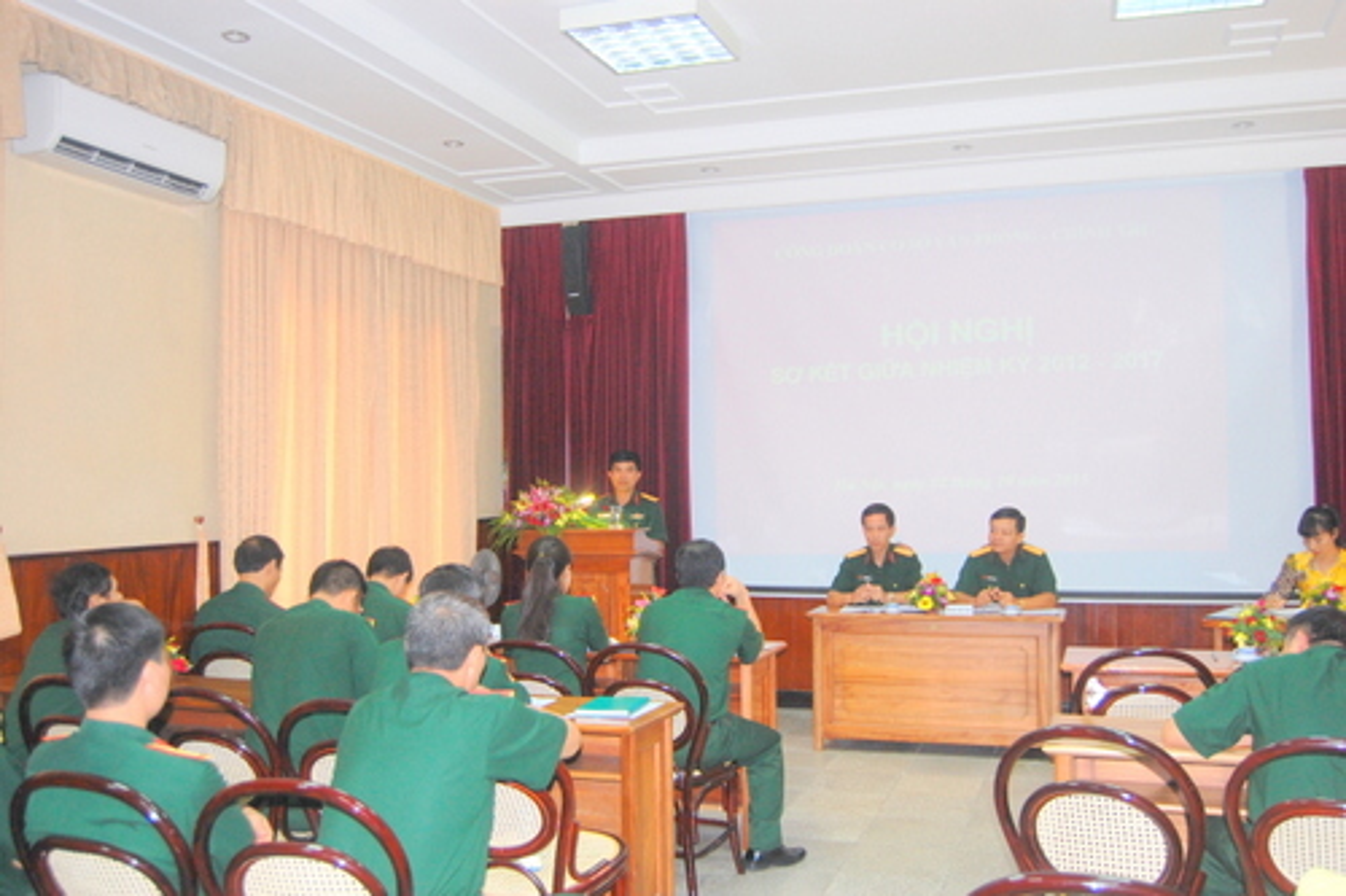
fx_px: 1233
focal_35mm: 33
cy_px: 448
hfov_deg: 57.2
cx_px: 673
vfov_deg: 39.9
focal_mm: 22
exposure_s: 1/60
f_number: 3.8
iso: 400
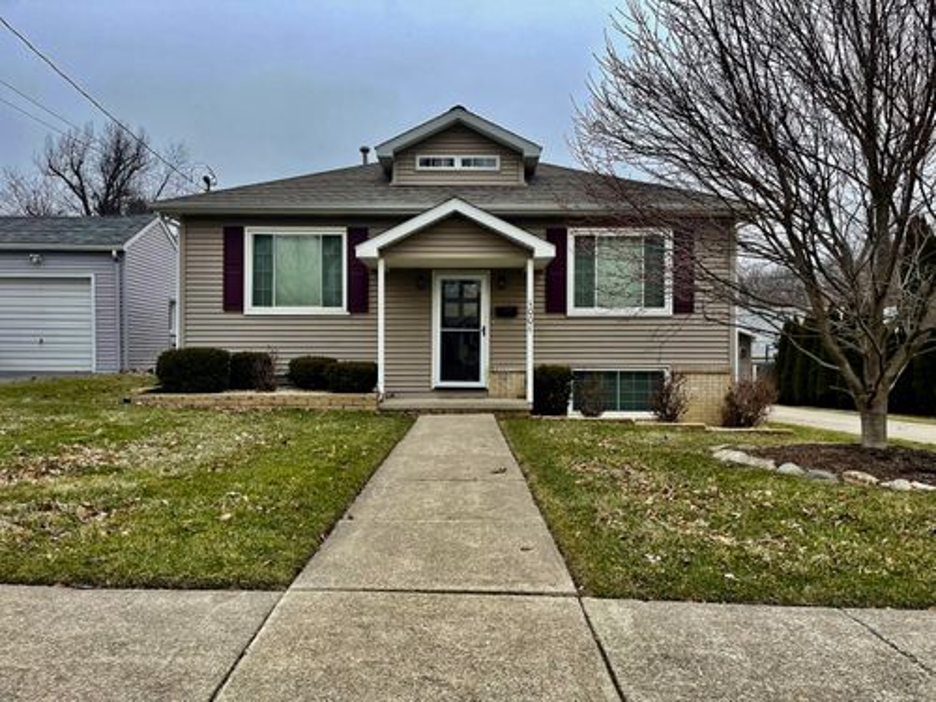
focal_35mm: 25
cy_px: 351
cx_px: 468
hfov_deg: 69.4
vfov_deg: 54.9
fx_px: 676
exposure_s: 1/121
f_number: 1.6
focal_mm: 5.1
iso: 125
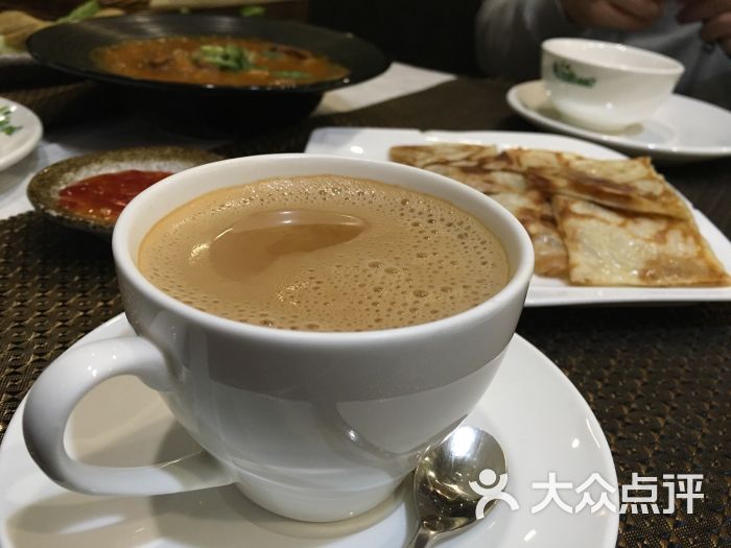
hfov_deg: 61.7
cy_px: 274
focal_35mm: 29
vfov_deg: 48.2
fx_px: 612
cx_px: 366
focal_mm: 4.15
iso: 160
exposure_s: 1/33
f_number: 2.2
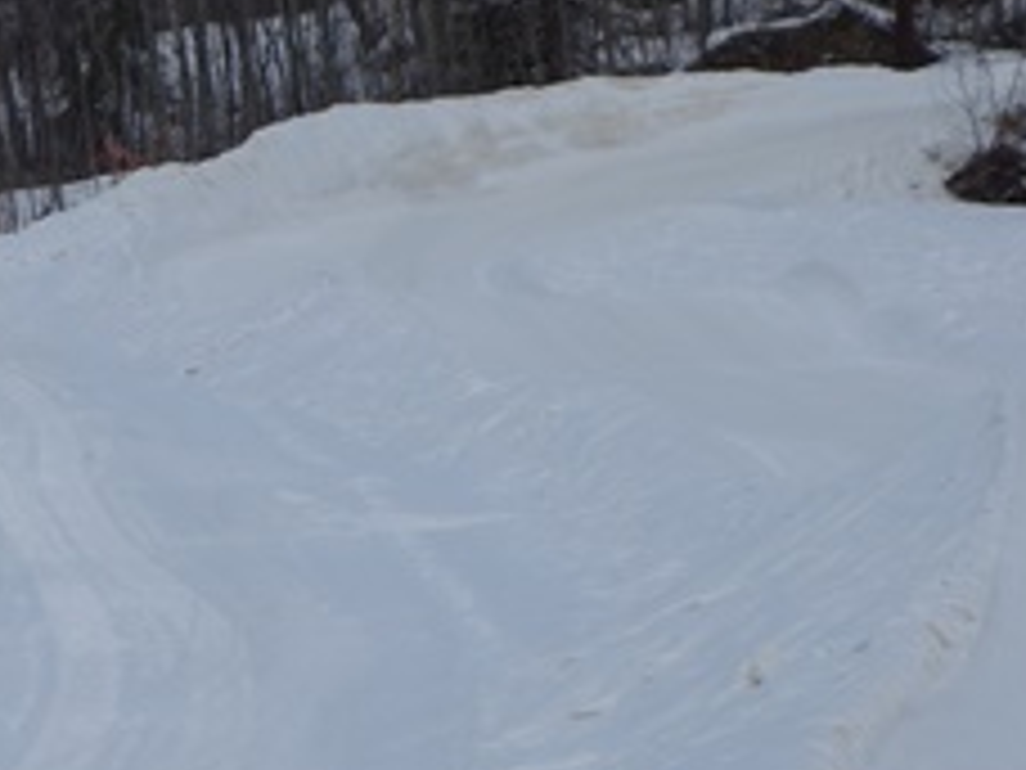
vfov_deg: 3.4
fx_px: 12775
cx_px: -392
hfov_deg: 4.6
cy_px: 142
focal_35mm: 431
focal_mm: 37.1
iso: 125
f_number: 4.9
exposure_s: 1/1000
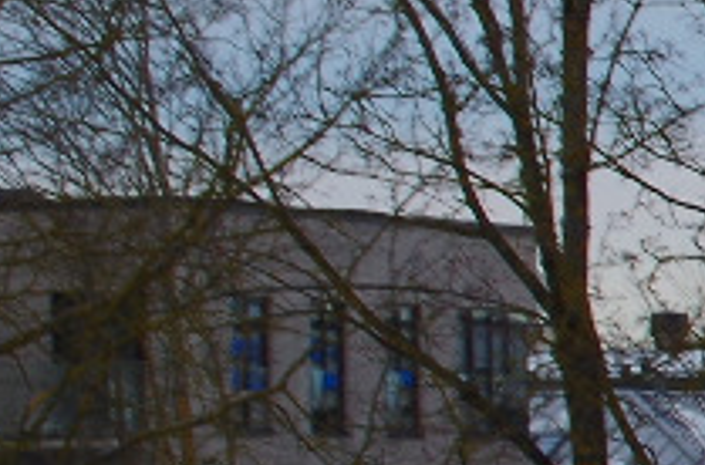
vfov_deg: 2.9
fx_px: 9137
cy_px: 222
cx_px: 2618
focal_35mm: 468
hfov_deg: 4.2
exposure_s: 1/80
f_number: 8
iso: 250
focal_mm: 40
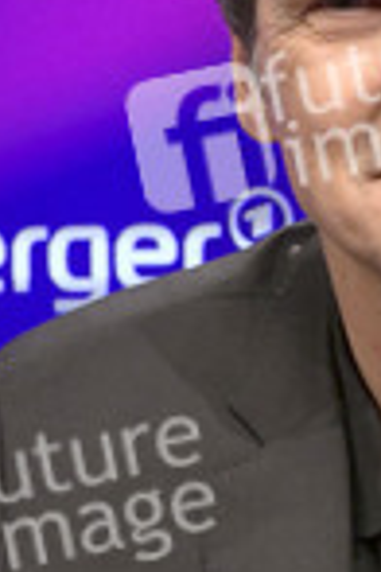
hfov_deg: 15.2
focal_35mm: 87
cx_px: 439
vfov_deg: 23.4
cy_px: 315
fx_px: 1381
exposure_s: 1/200
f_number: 6.3
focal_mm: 32
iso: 2000
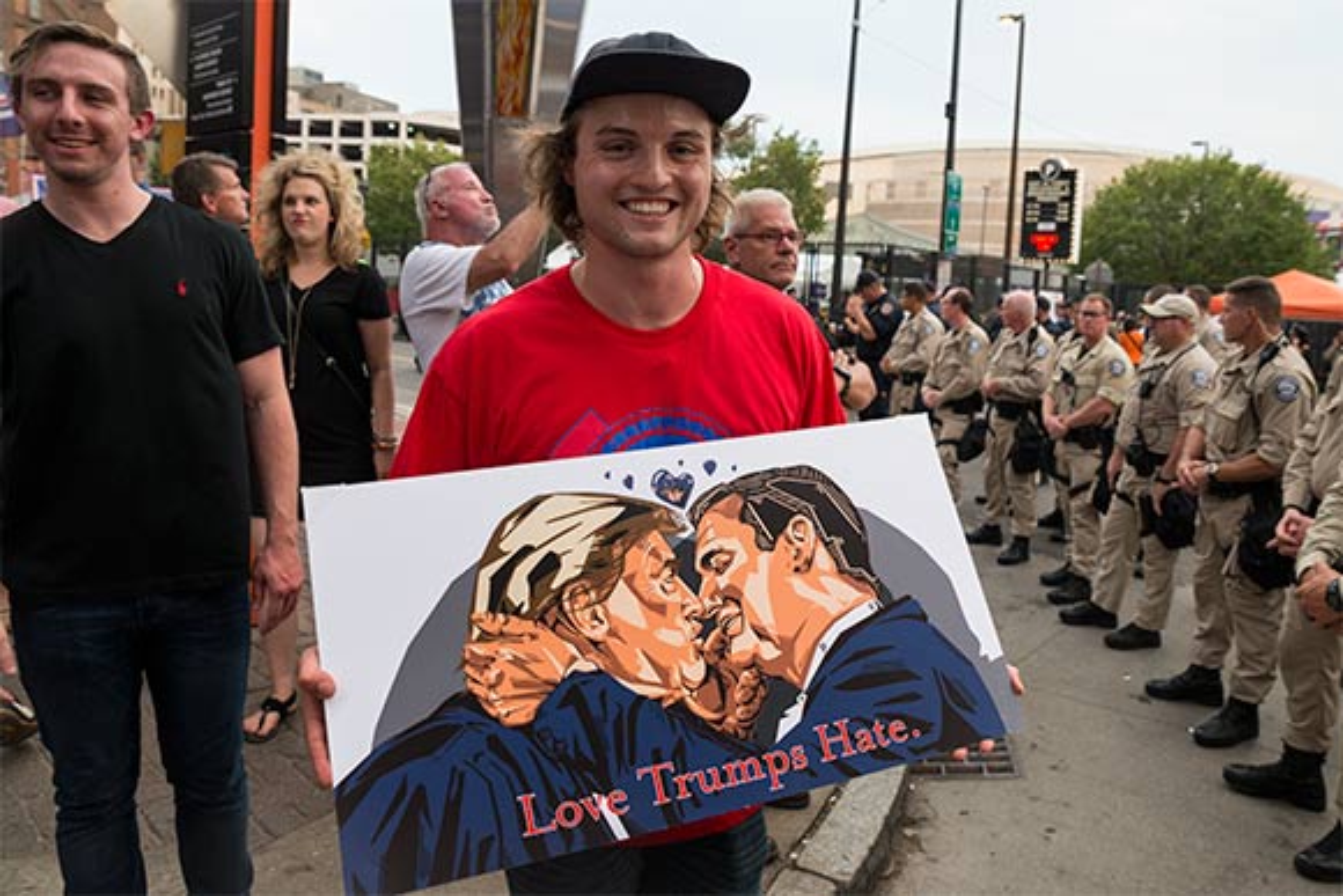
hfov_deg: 73.7
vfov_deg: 53.2
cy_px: 448
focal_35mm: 24
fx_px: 896
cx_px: 672
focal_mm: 24
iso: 640
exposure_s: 1/350
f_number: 5.6
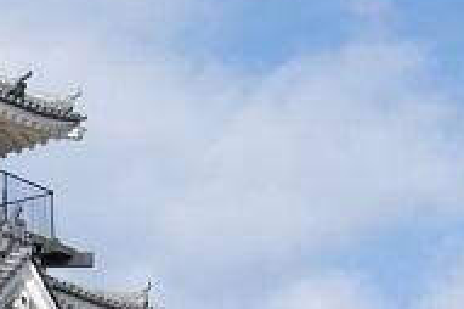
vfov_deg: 6.0
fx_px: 2833
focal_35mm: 220
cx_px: -700
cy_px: 657
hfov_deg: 8.5
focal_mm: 28
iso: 100
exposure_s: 1/100
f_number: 11
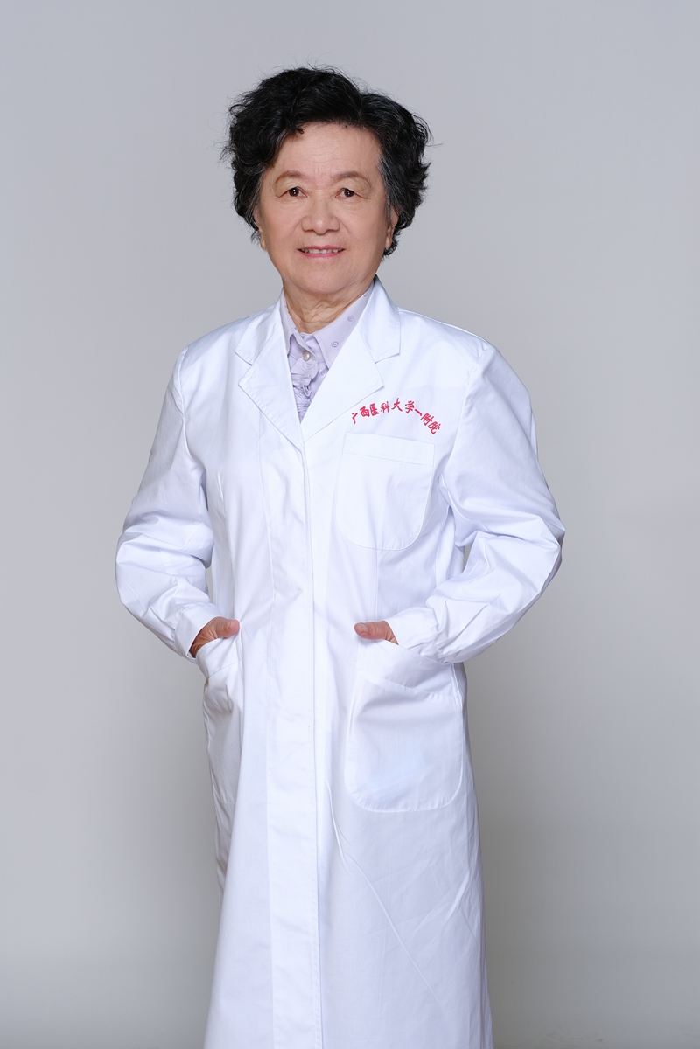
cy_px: 524
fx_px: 2450
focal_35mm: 84
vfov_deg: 24.2
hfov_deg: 16.3
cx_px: 350
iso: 250
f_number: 5
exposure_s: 1/160
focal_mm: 56
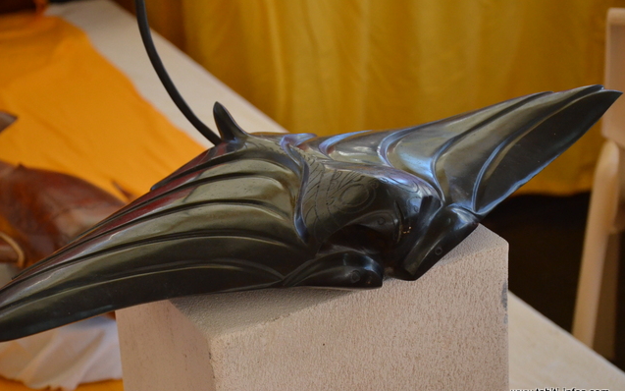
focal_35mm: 95
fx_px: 1618
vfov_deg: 13.8
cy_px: 203
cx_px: 312
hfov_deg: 21.9
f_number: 8
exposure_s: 1/1000
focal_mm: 62
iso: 2500
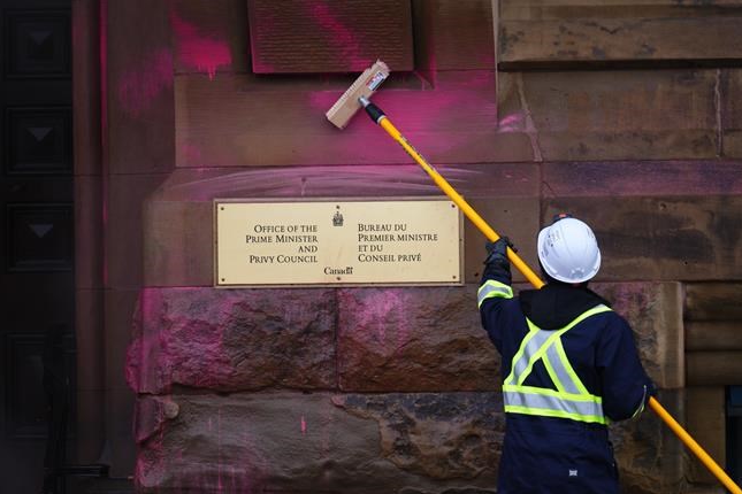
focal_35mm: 282
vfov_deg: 4.9
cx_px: 372
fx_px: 5812
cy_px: 248
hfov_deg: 7.3
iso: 125
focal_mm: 280
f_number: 4
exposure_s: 1/320
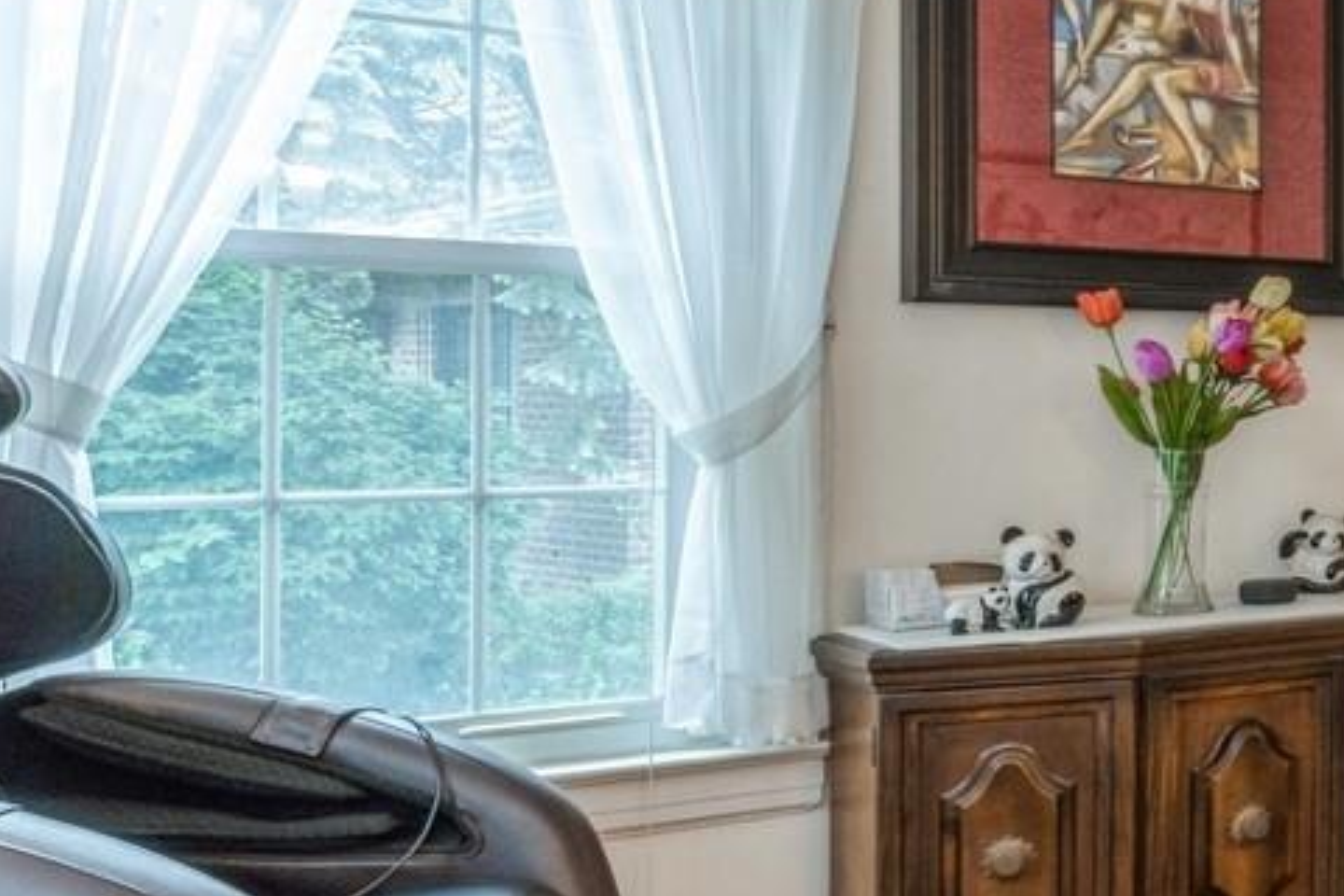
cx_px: 2139
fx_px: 1867
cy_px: 423
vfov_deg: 27.0
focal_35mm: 50
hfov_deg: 25.8
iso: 640
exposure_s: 1/5
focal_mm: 15
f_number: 14
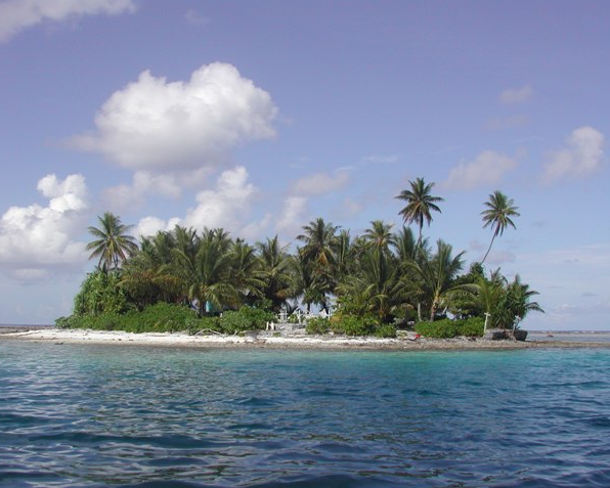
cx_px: 285
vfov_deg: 34.2
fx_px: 794
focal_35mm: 44
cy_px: 245
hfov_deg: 42.0
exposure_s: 1/323
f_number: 8
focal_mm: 9
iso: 100
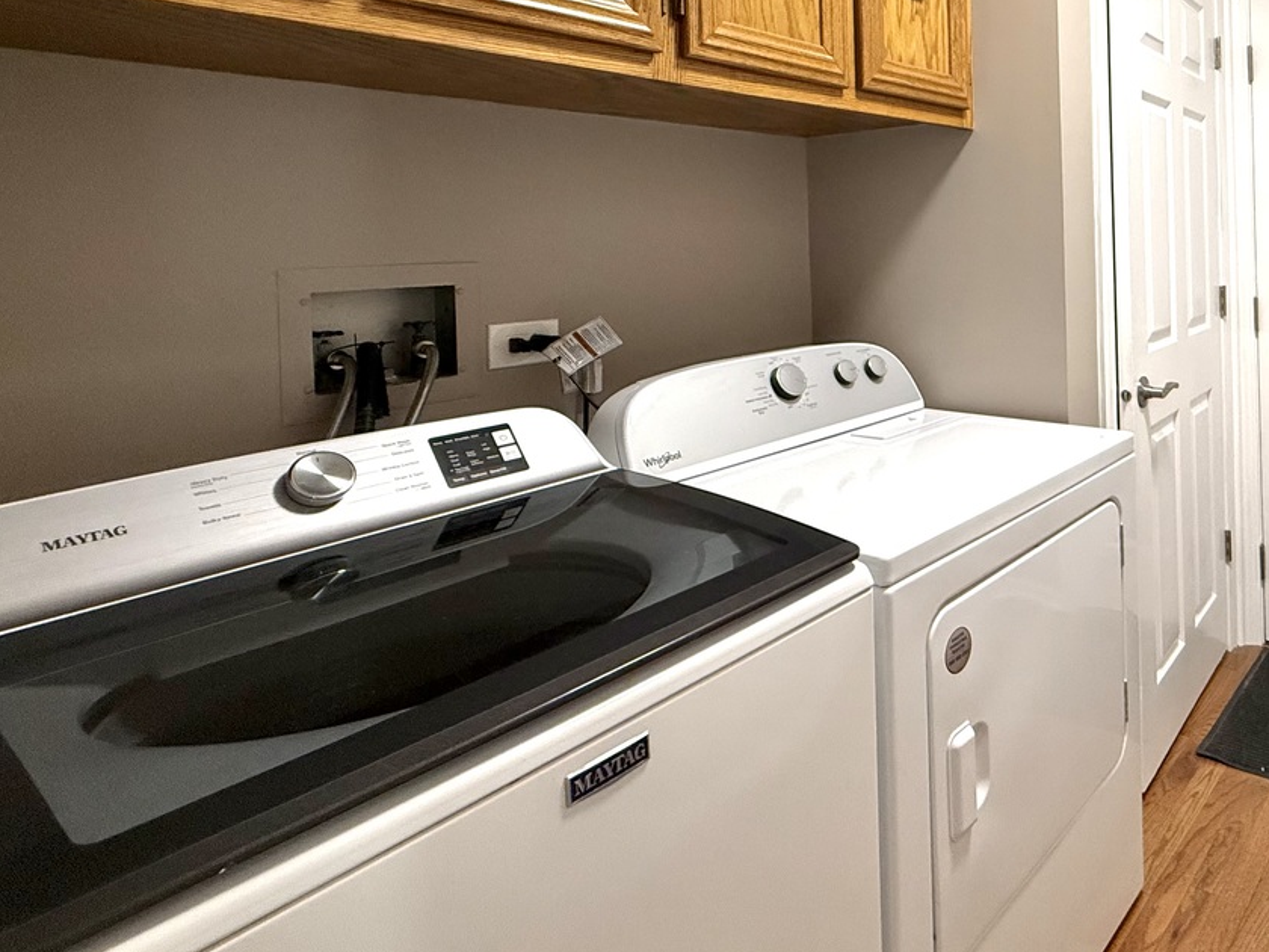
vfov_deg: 54.5
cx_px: 1033
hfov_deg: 64.6
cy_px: 255
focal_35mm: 24
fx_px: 880
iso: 320
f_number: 2.2
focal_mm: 2.22
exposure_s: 1/120
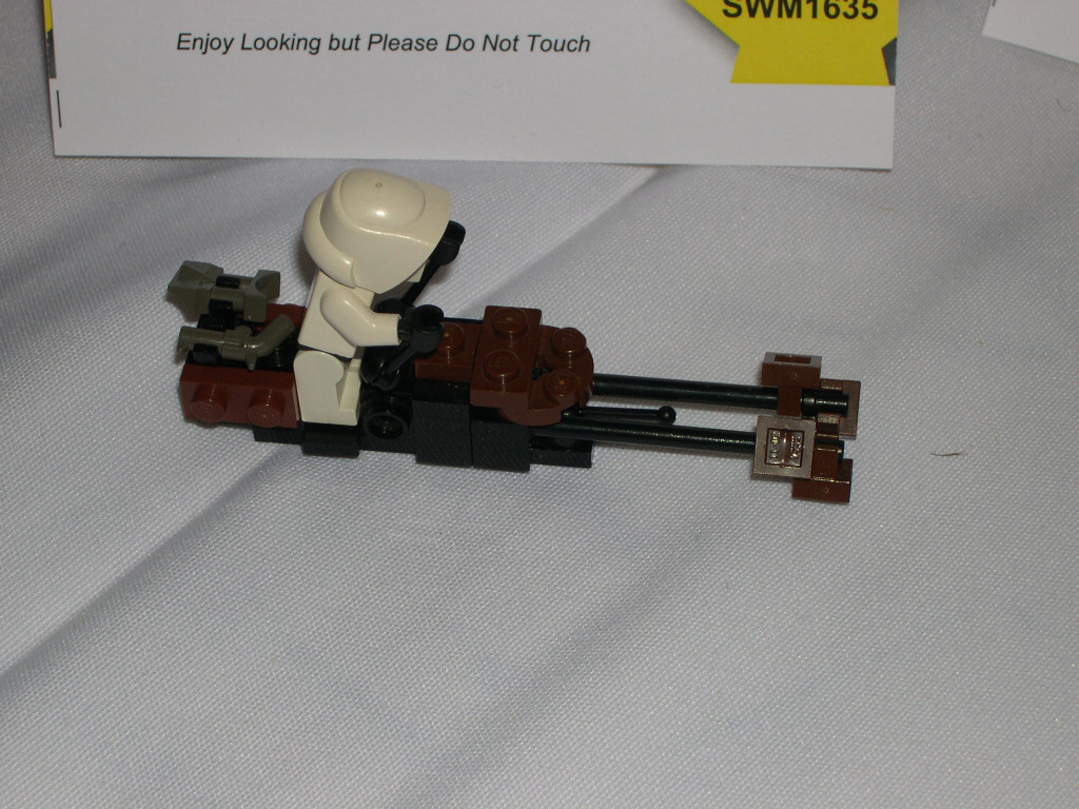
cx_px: 540
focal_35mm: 92
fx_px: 2868
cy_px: 404
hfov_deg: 21.3
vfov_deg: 16.1
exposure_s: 1/60
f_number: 12
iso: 100
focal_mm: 19.5
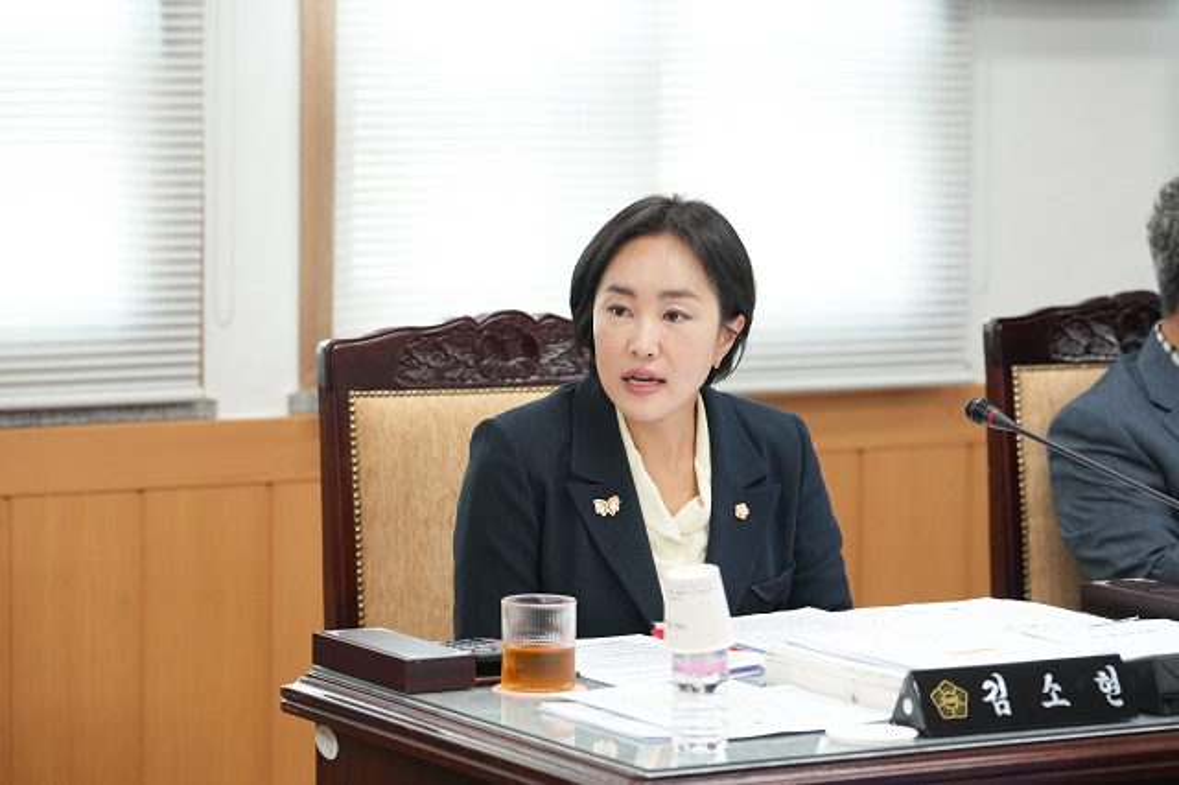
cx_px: 590
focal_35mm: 145
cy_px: 392
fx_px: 4746
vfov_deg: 9.5
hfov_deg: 14.2
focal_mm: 145
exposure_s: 1/320
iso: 2500
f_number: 4.5
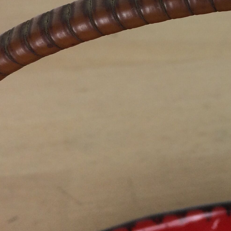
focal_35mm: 85
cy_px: 26
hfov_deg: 18.9
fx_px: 642
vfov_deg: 20.0
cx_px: 300
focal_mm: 4.15
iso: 50
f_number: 2.2
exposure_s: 1/100
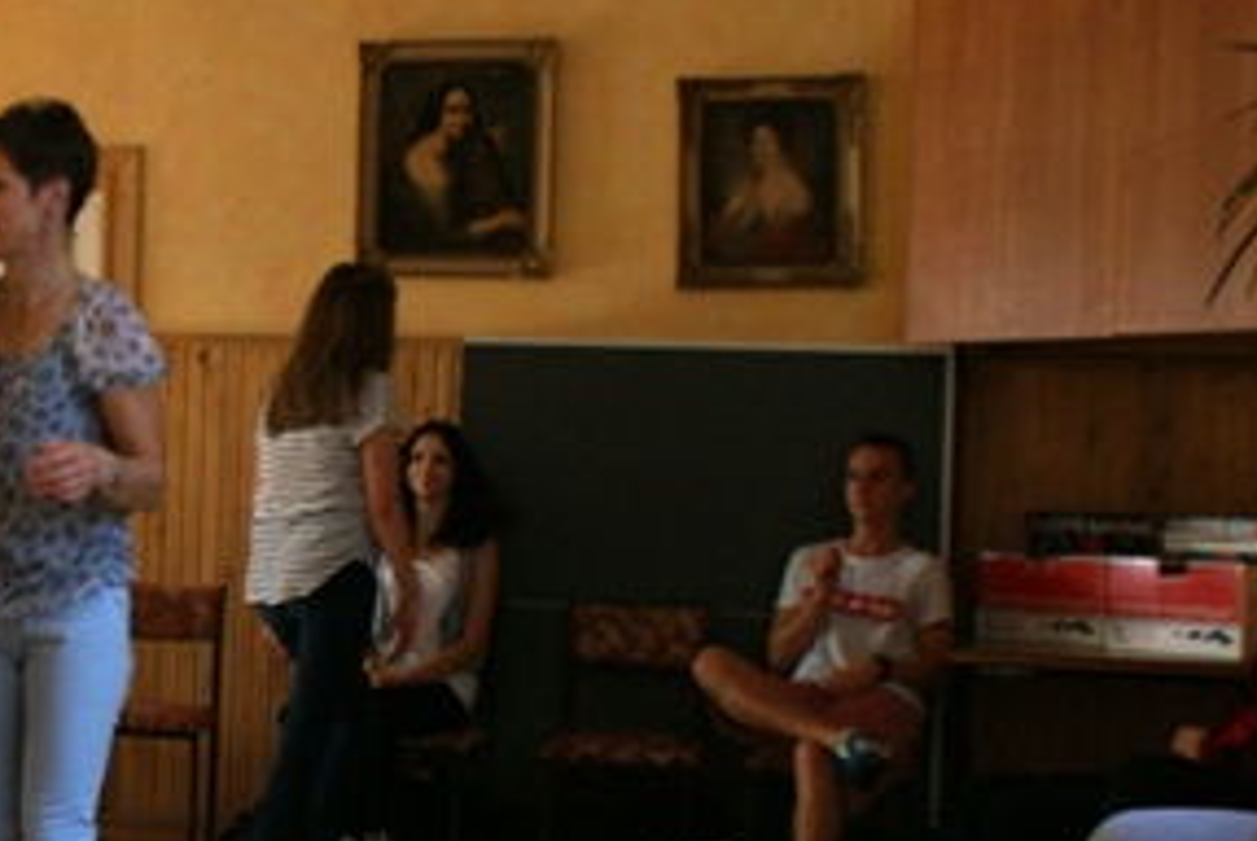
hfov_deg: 29.0
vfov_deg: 20.3
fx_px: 2342
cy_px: 504
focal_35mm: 67
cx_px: 149
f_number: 5.6
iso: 400
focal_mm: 20
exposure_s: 1/60
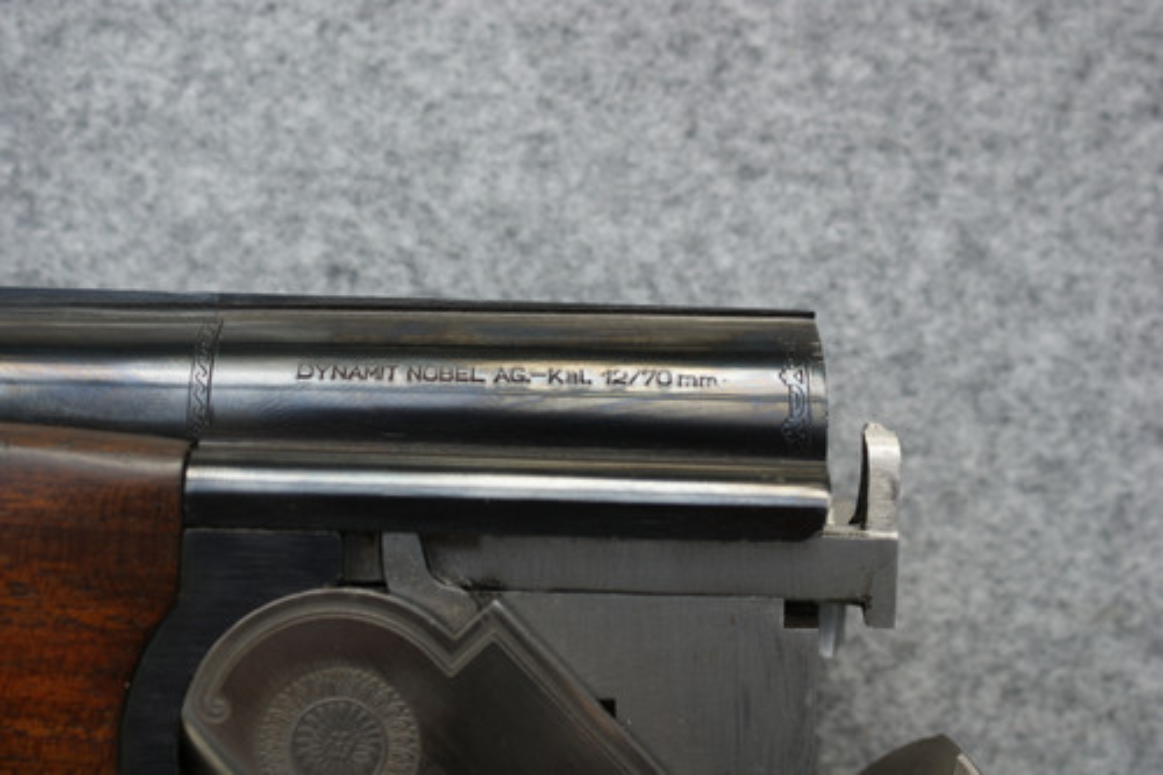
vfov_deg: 29.8
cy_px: 388
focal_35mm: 45
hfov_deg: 43.6
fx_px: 1453
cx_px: 582
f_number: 5
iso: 100
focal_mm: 30
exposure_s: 1/50
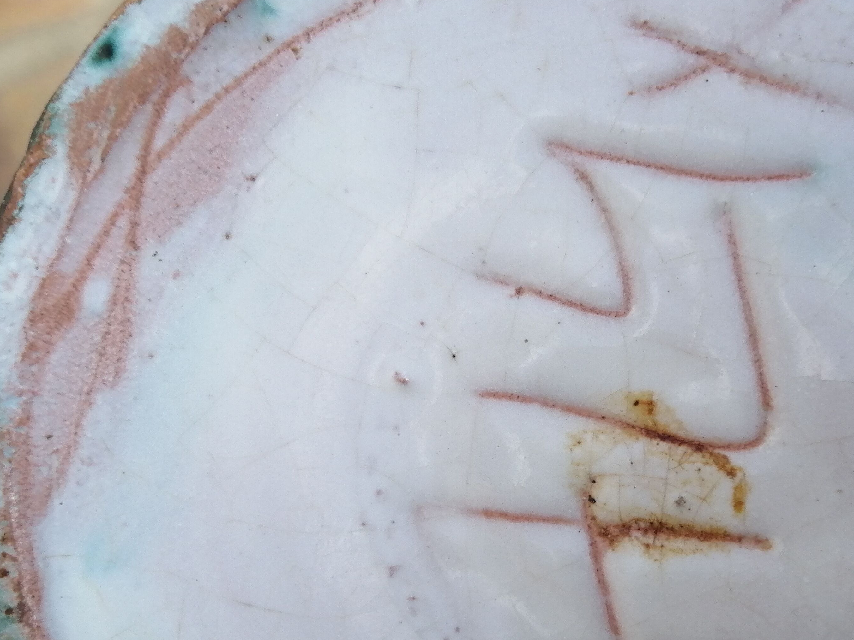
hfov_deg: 46.0
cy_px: 397
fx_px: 987
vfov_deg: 35.8
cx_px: 573
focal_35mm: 40
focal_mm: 3.6
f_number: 1.8
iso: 50
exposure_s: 1/433
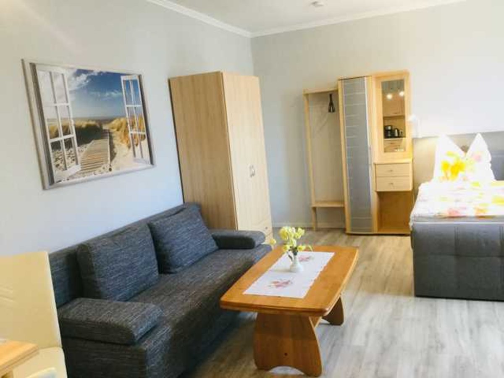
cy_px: 189
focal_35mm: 31
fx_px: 451
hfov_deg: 58.4
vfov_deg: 45.4
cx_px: 252
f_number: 2.4
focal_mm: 3.3
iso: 160
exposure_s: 1/33
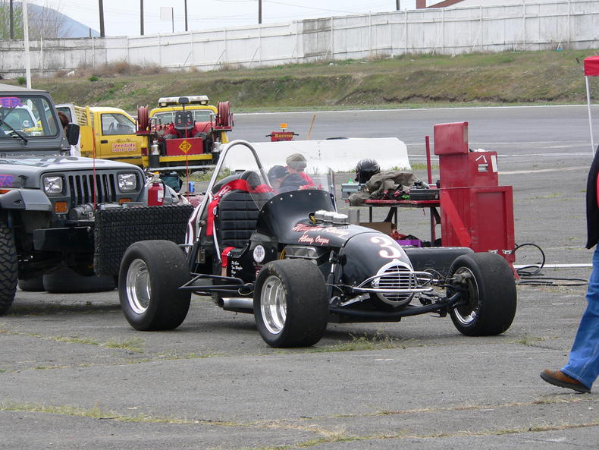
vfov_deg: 7.4
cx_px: 300
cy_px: 225
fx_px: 3462
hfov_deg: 9.9
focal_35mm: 200
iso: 80
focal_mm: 33.3
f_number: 4
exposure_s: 1/160
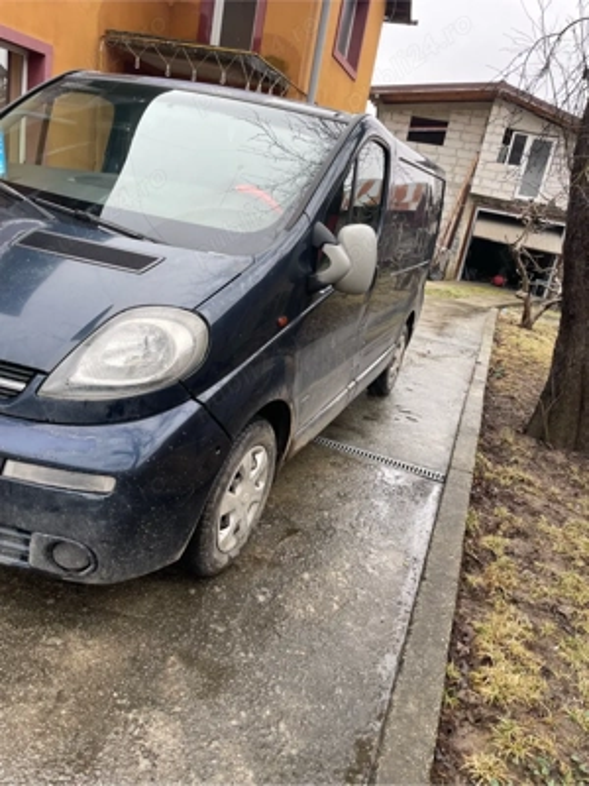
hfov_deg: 53.1
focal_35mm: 26
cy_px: 393
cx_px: 294
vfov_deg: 67.3
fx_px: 590
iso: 32
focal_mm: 4.2
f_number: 1.6
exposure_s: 1/203
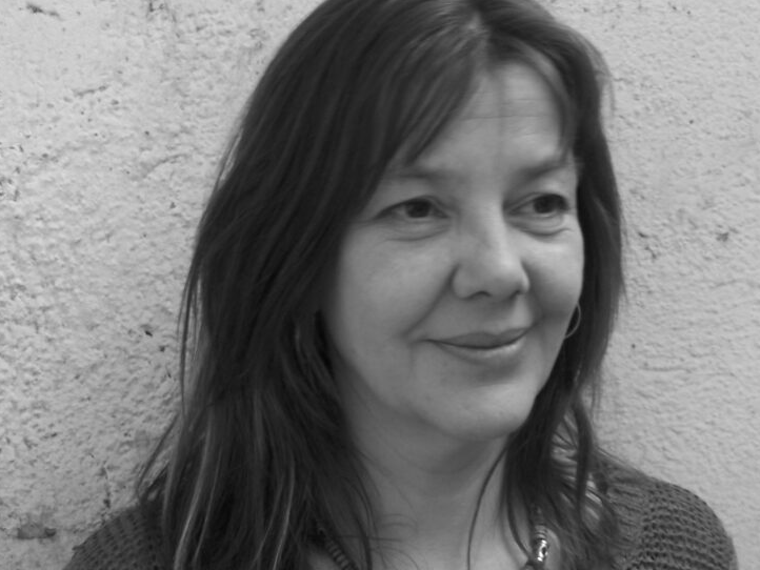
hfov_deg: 20.6
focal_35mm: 95
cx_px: 493
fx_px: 2086
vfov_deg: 15.6
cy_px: 284
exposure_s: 1/8
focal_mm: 11.1
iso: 80
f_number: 3.2
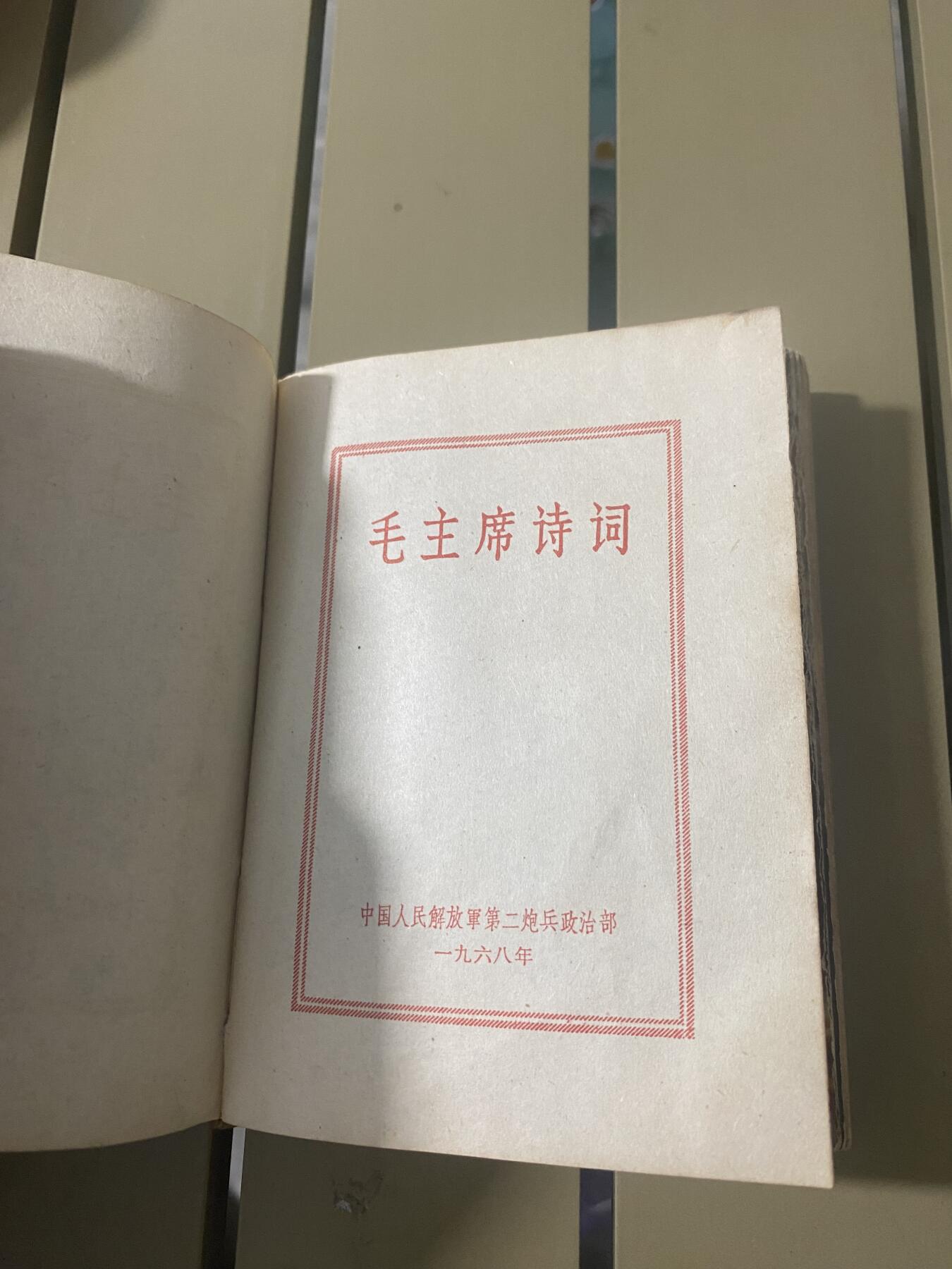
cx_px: 476
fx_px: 953
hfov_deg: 53.1
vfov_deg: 67.3
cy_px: 634
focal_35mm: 26
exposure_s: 1/50
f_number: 1.8
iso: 125
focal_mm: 4.25
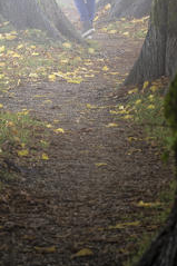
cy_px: -64
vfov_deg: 7.3
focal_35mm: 281
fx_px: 2075
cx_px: 45
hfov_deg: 4.9
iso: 200
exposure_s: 1/13
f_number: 8
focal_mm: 112
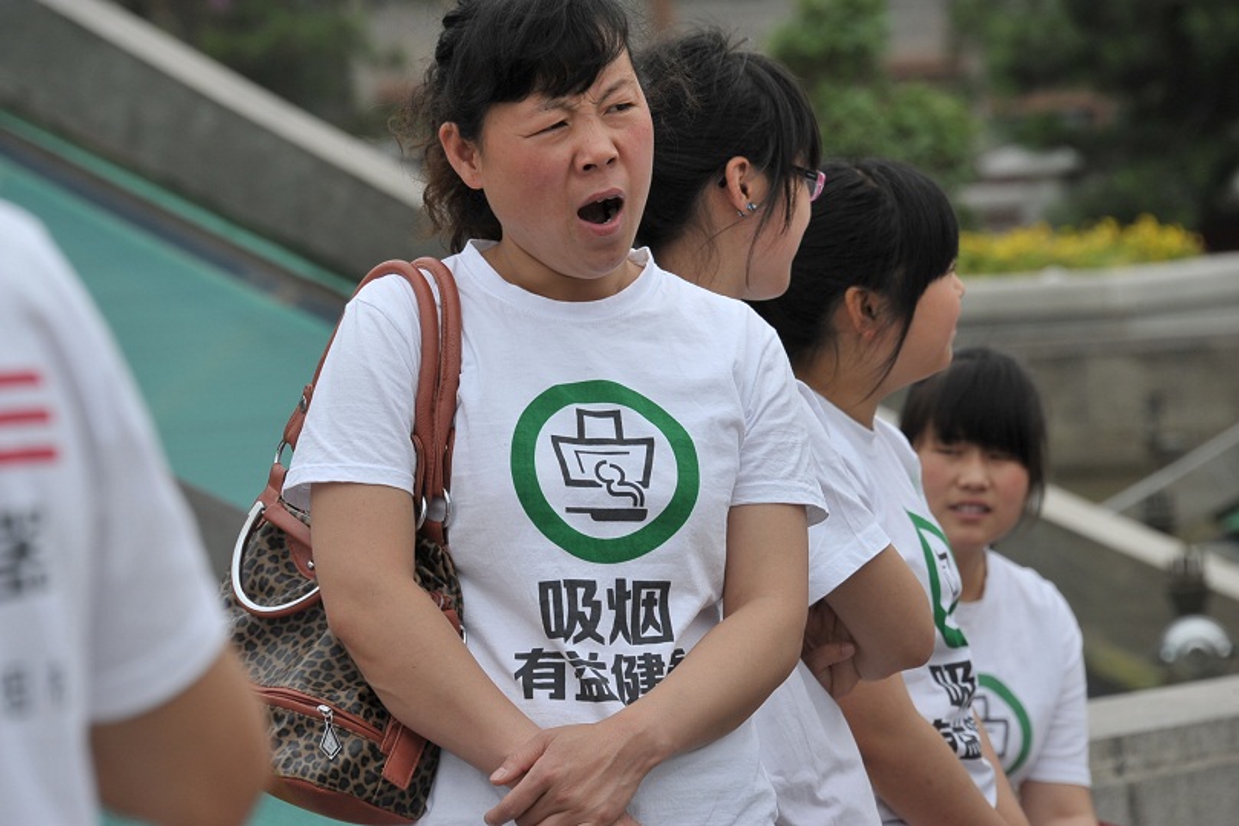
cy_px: 413
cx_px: 620
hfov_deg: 8.2
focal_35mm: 250
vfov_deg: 5.5
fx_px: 8602
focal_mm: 250
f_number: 11
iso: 400
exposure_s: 1/500
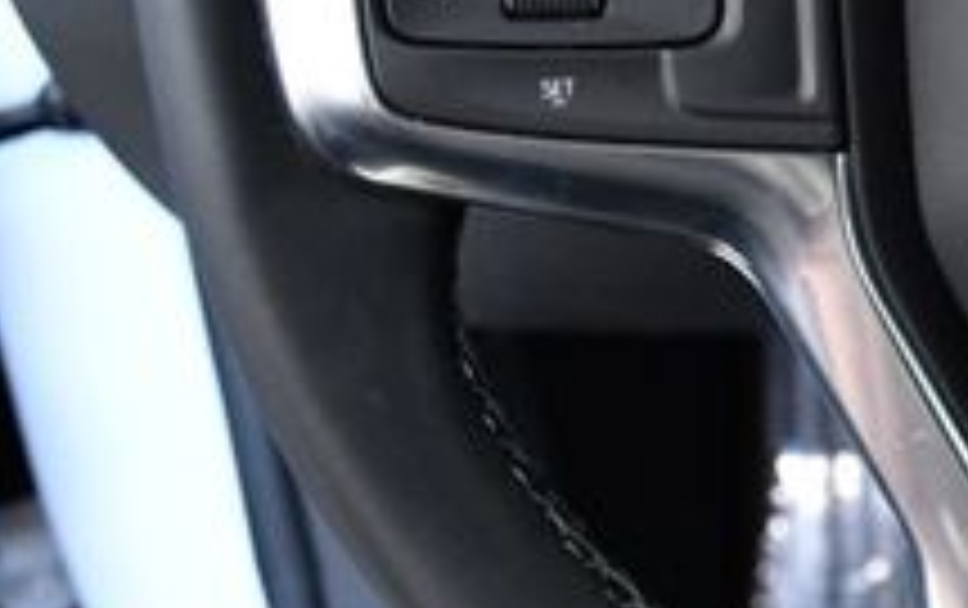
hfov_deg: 17.3
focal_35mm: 109
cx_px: 1436
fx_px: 2879
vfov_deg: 12.0
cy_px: 261
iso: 2500
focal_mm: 24
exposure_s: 1/125
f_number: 5.6
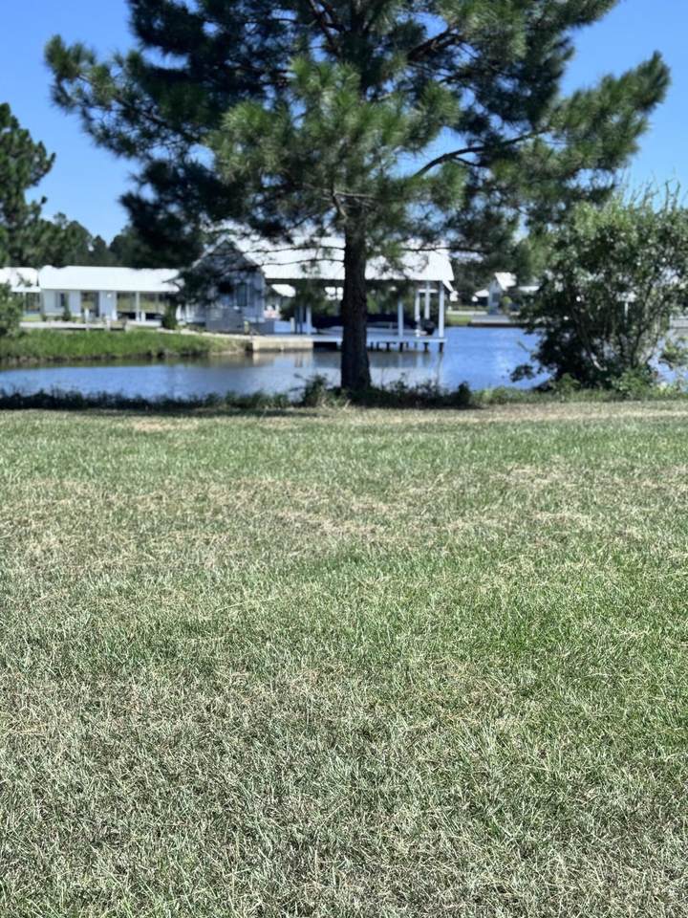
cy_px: 459
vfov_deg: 39.7
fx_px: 1272
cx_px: 344
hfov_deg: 30.3
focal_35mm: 48
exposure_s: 1/3257
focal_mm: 6.76
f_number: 1.78
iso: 64
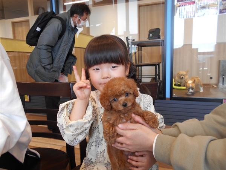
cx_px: 113
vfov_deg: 53.1
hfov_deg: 67.3
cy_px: 85
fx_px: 170
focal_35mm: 26
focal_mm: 4.6
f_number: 3.2
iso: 80
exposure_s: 1/50
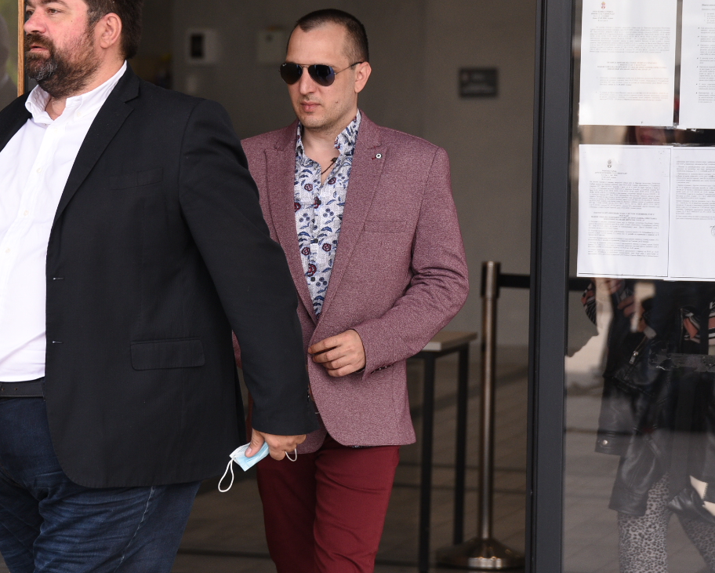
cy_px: 217
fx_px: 3704
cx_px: 328
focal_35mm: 175
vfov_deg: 8.8
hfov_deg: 11.0
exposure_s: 1/800
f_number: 4
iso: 500
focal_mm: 105
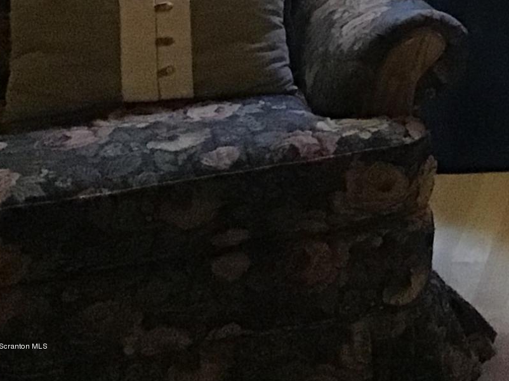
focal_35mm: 116
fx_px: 1705
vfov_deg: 11.7
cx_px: 882
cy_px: -323
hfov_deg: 15.0
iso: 200
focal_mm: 3.3
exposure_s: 1/30
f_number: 2.4
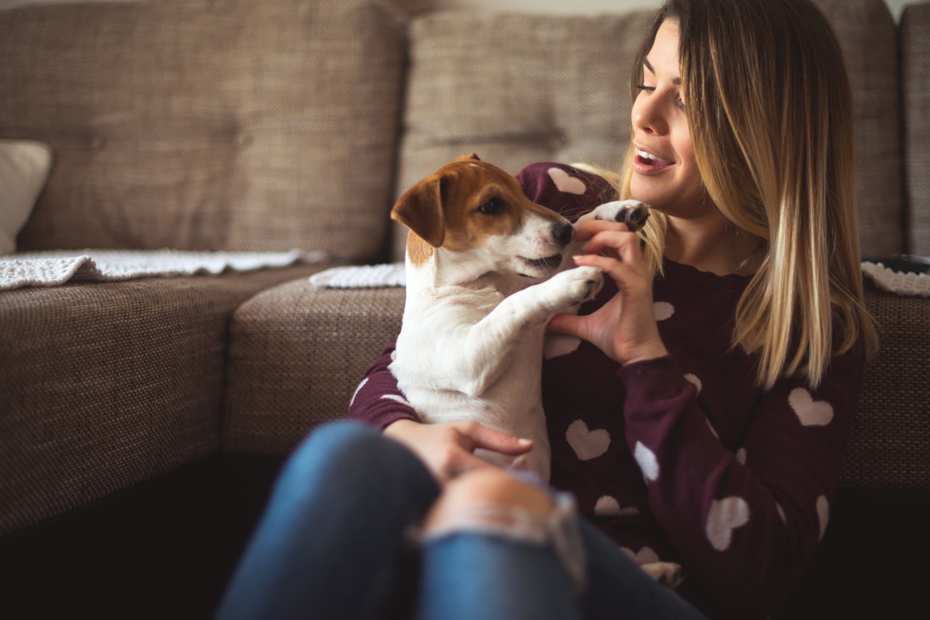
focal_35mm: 50
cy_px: 310
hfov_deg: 39.6
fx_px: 1292
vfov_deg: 27.0
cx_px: 465
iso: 320
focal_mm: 50
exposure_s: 1/100
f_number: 1.8
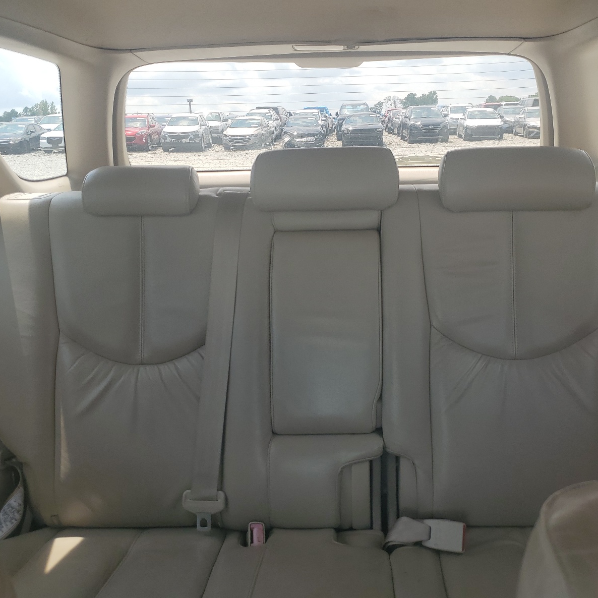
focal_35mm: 31
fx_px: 606
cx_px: 326
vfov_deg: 52.5
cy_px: 301
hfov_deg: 52.5
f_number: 1.5
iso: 50
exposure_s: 1/500
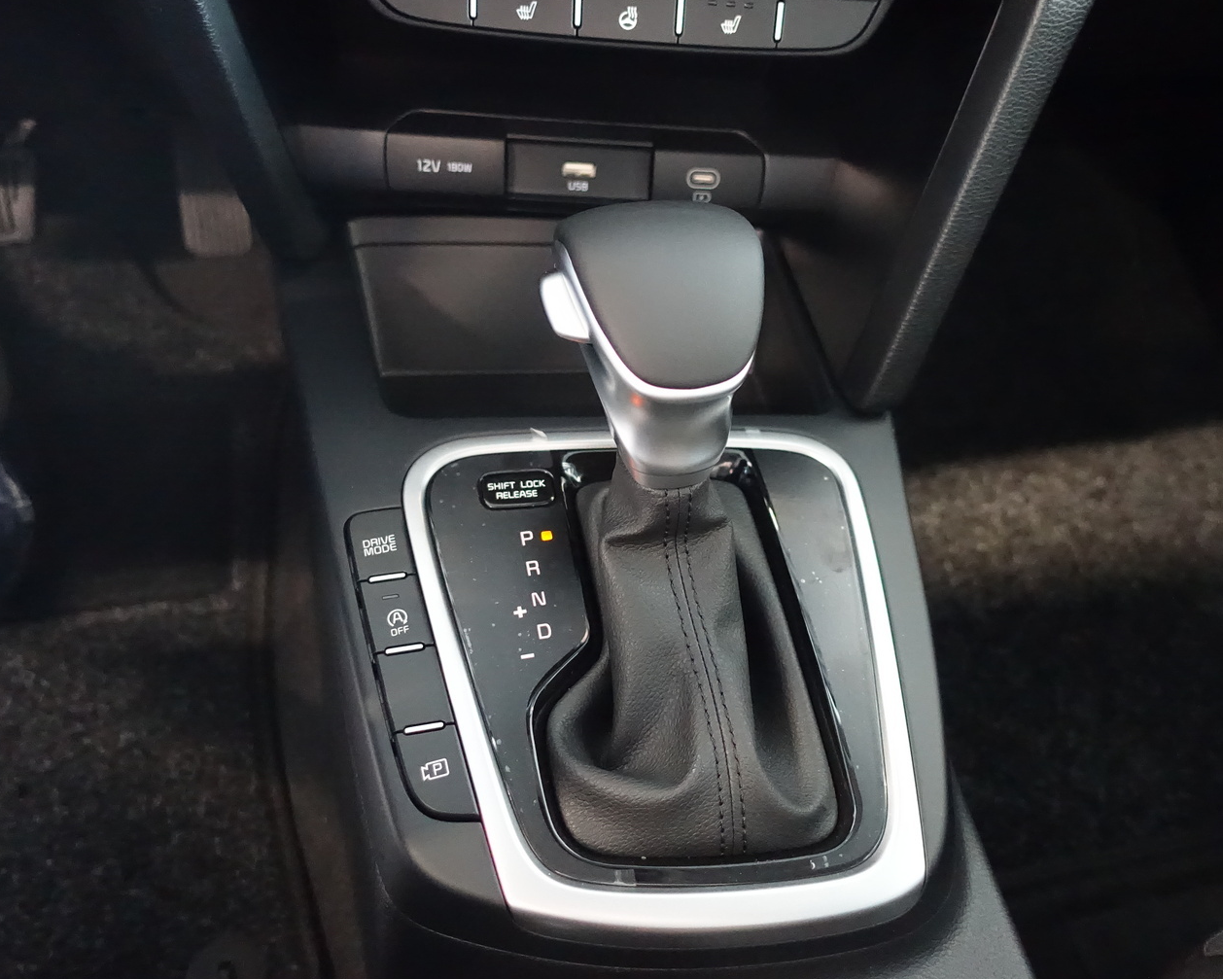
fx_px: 1050
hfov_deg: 60.3
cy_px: 482
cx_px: 668
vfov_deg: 50.0
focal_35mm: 29
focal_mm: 8.8
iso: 5000
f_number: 1.8
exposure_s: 1/100
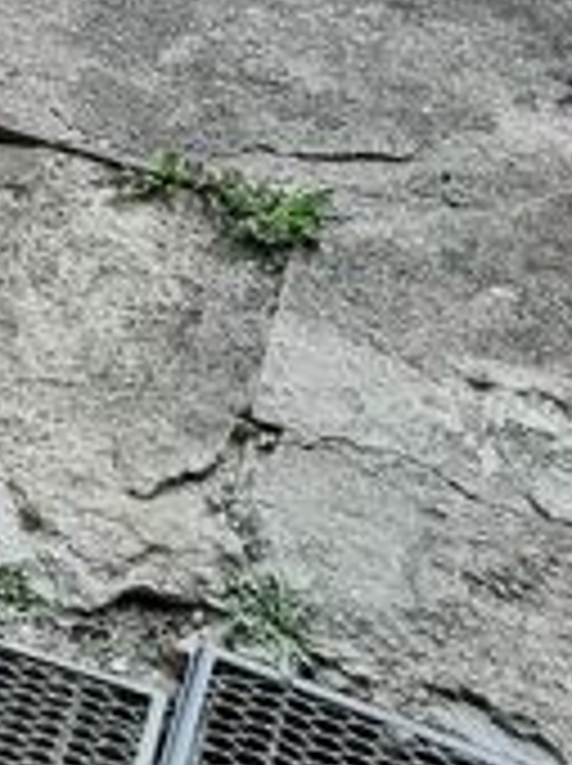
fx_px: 2165
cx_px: -500
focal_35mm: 98
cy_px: -585
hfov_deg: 13.3
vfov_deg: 16.8
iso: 40
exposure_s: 1/632
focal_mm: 3.93
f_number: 1.7
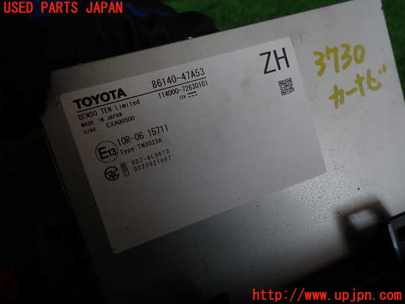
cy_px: 152
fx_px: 292
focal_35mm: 25
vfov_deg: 54.9
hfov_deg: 69.4
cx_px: 202
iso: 100
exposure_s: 1/125
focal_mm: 4.5
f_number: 2.8
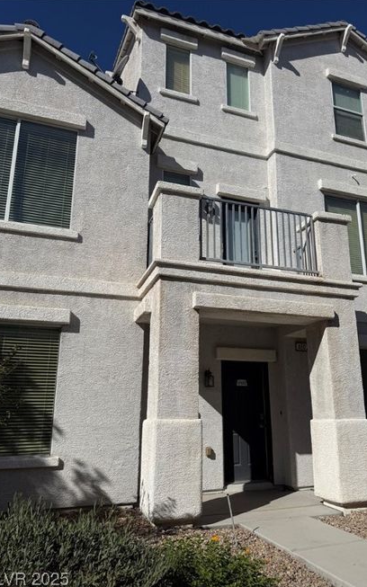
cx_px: 215
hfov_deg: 47.4
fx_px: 416
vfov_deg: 70.4
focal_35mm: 26
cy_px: 297
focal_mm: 6.76
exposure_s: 1/14286
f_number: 1.78
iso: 80
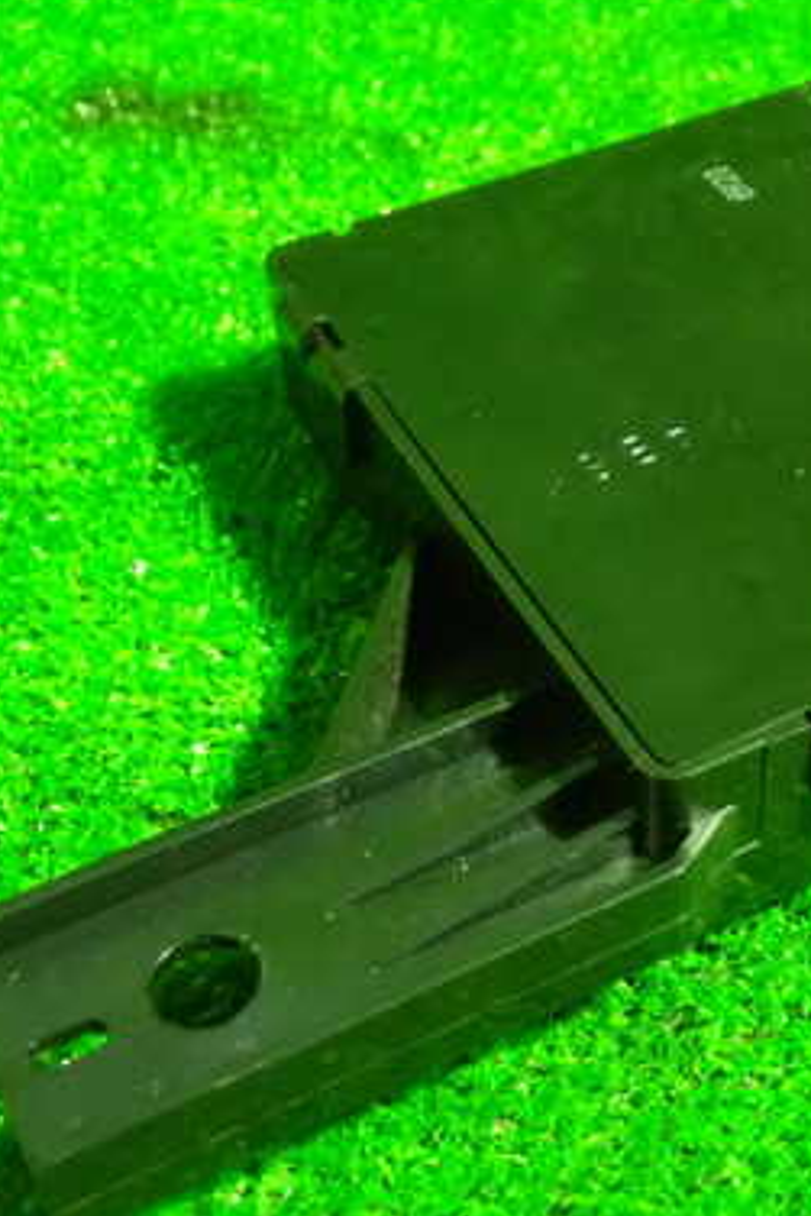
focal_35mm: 68
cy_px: 550
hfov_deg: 19.6
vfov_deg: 29.6
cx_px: 740
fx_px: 2296
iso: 2000
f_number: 2.8
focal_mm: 7.31
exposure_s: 1/30
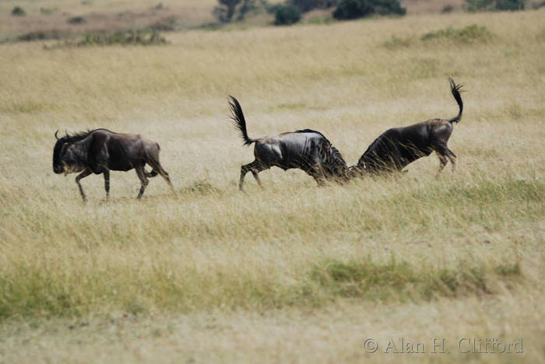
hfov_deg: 3.4
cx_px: 272
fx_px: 9091
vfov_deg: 2.3
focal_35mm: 600
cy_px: 182
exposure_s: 1/400
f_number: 6.3
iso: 100
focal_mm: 400
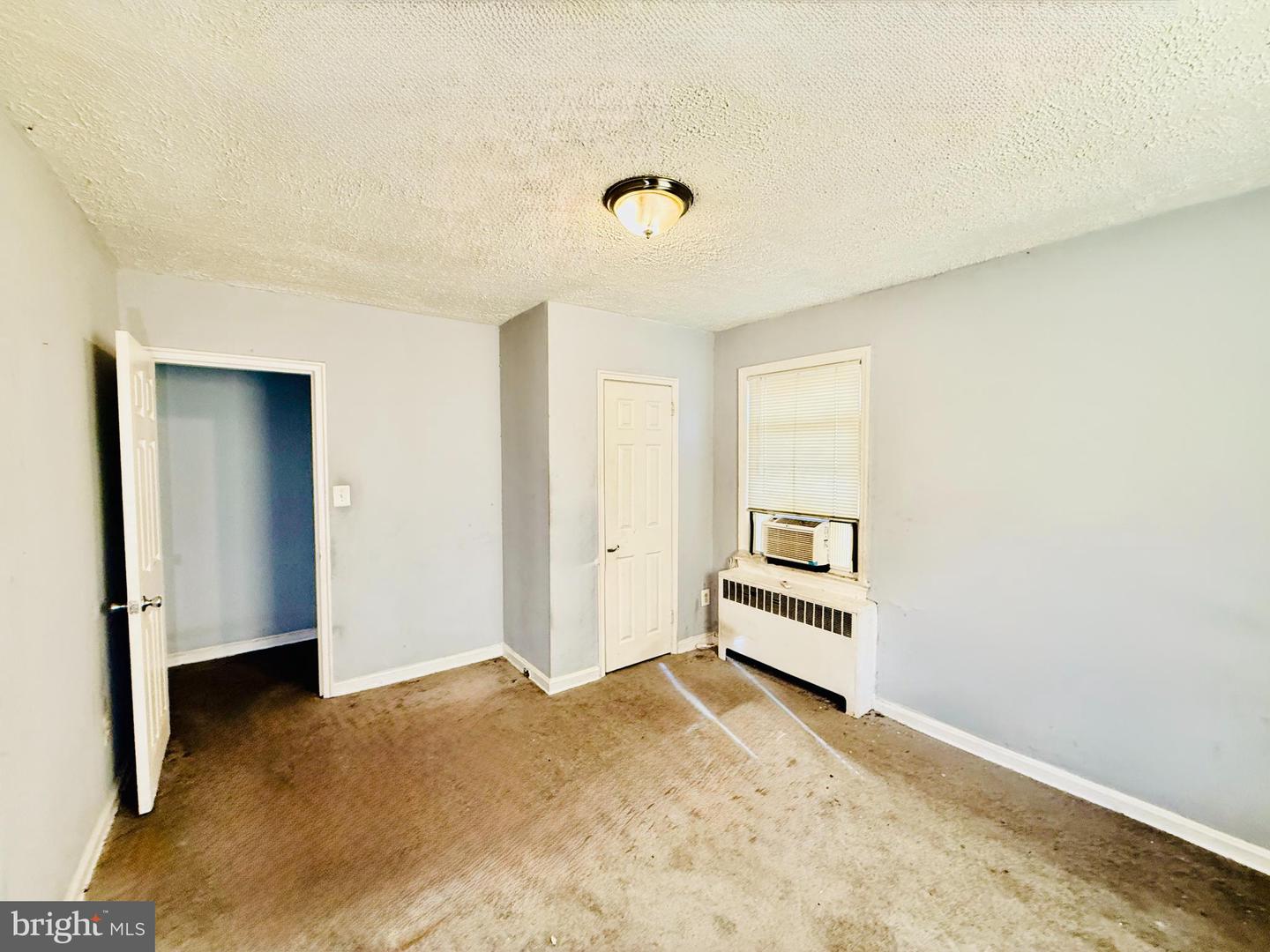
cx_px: 635
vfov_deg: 85.7
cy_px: 476
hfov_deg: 102.1
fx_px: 514
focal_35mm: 14
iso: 500
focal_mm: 2.22
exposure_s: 1/60
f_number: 2.2
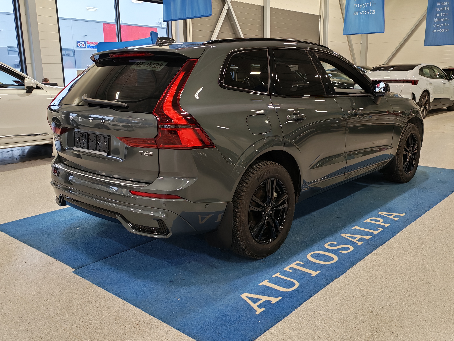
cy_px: 170
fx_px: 446
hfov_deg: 54.0
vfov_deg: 41.8
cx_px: 227
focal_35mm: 34
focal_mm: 6.12
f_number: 1.9
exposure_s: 1/100
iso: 143
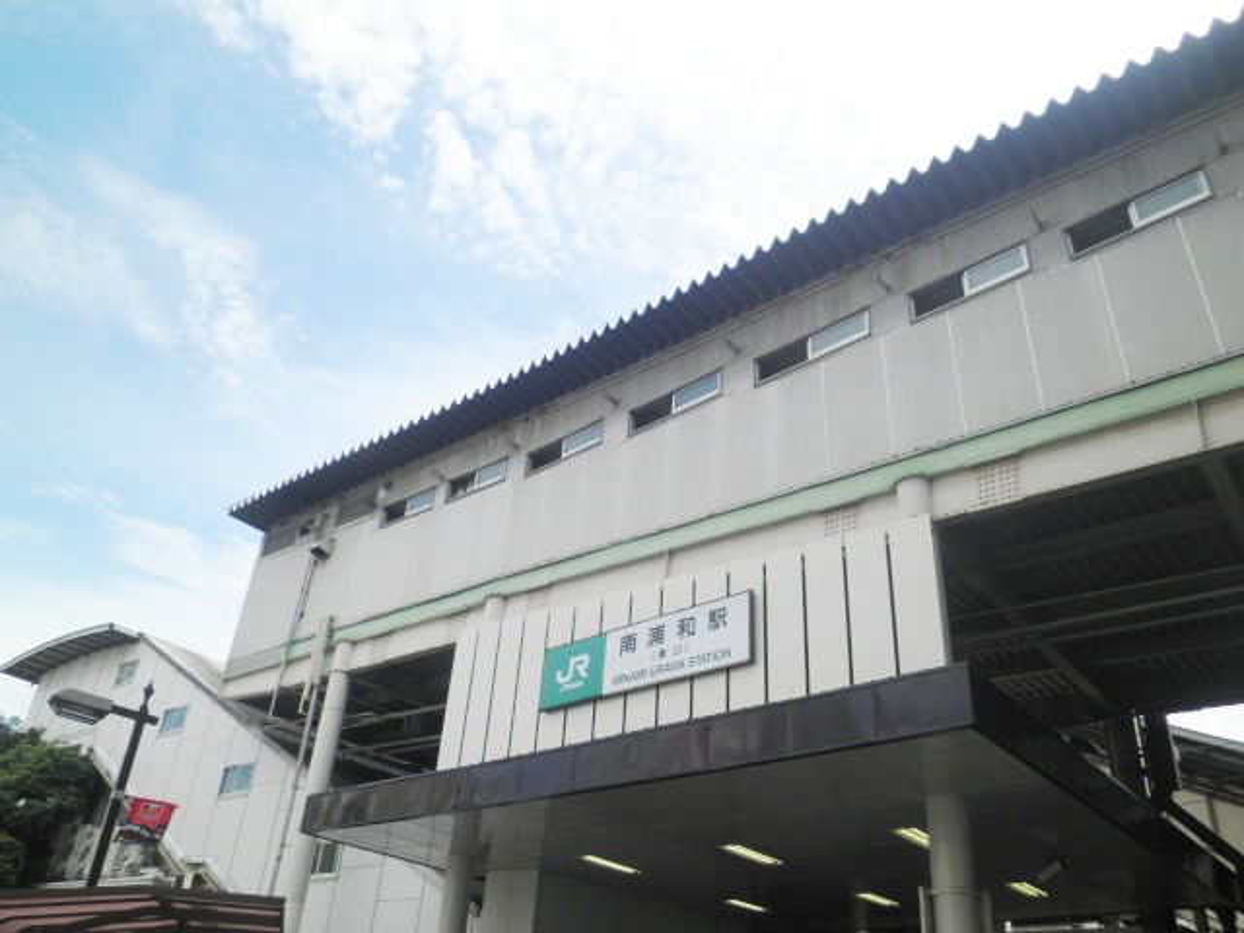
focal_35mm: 26
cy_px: 466
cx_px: 622
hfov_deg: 67.3
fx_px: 934
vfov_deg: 53.1
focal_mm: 4.7
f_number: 7.9
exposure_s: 1/100
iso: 64
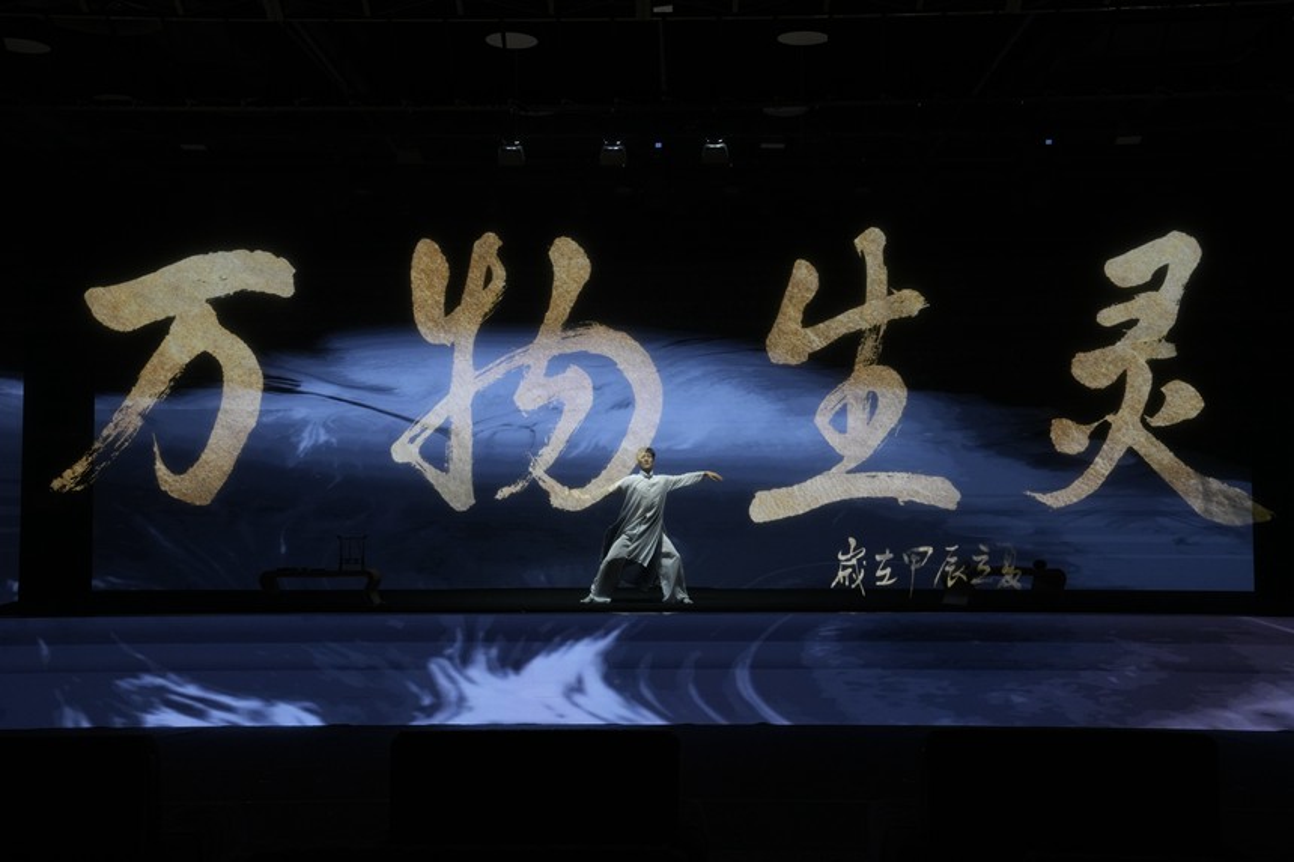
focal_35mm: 47
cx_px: 647
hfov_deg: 41.9
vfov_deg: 28.6
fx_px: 1689
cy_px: 431
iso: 2000
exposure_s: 1/125
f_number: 5.6
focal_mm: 47
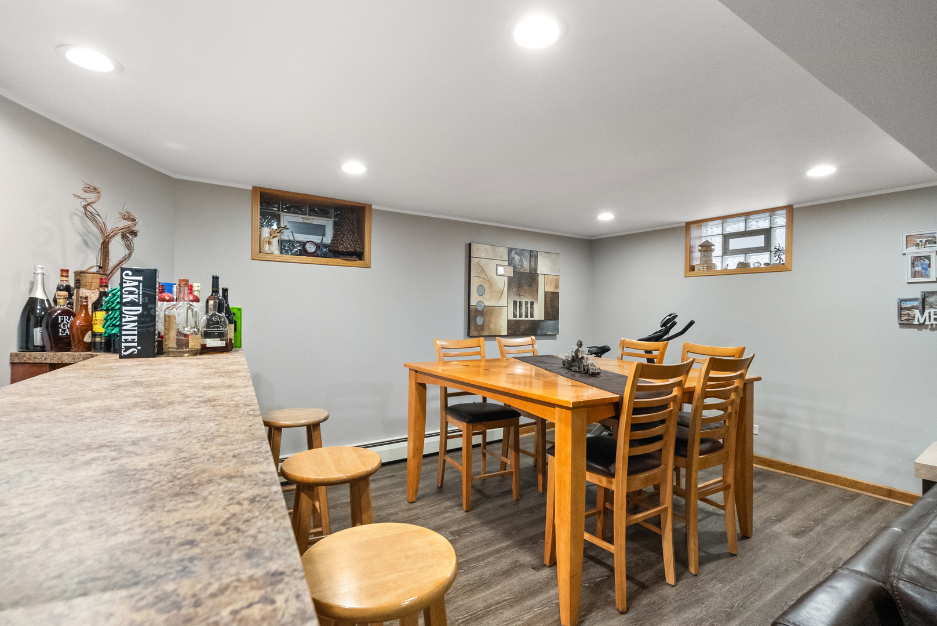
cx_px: 468
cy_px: 313
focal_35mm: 18
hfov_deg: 91.6
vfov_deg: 69.0
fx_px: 456
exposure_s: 1/8
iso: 12800
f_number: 8
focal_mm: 17.5
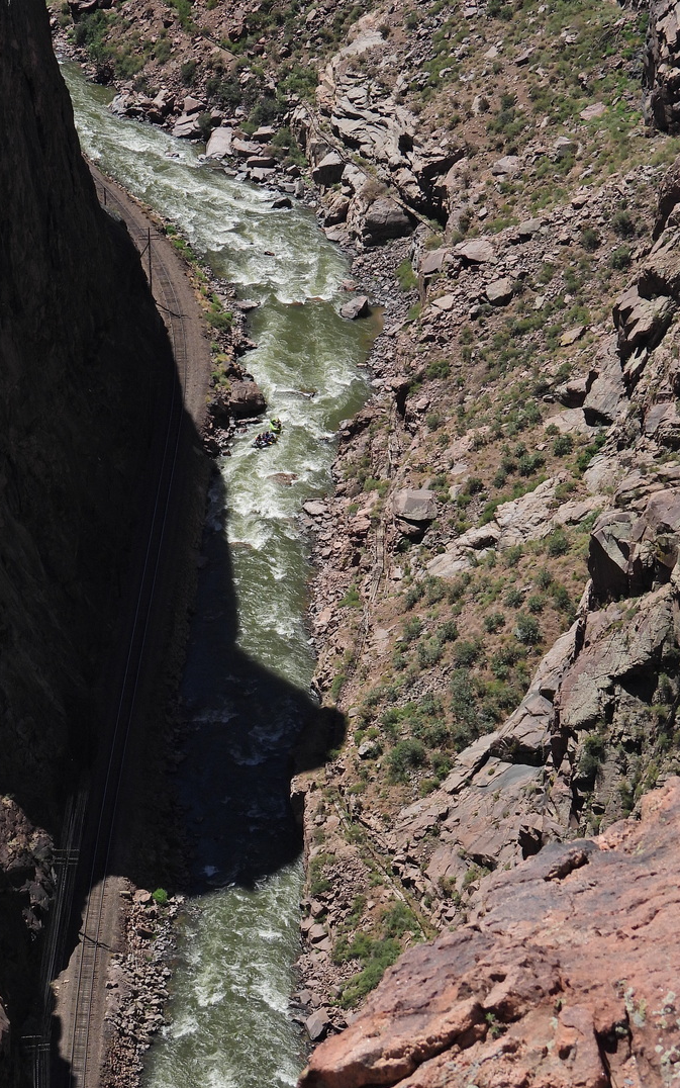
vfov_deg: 14.4
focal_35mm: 145
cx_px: 235
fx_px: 4297
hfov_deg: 9.0
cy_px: 582
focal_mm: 20.5
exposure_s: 1/1250
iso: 100
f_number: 4
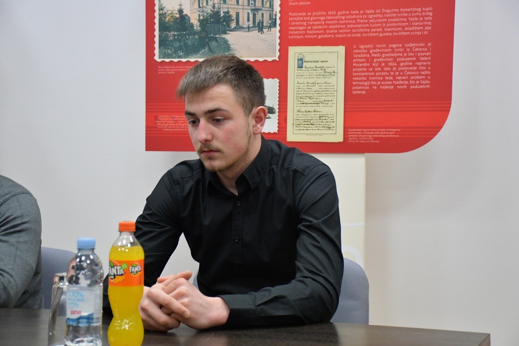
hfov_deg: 26.0
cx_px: 260
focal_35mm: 78
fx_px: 1125
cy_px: 173
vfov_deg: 17.5
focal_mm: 52
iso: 3200
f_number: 4.8
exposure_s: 1/125
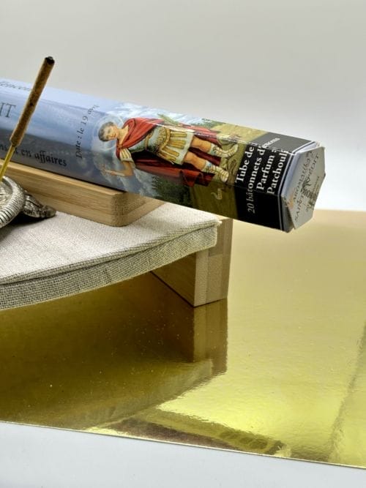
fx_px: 733
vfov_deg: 36.8
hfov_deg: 28.0
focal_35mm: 52
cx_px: 183
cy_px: 244
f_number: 1.6
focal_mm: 5.96
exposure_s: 1/228
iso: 32
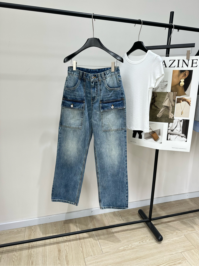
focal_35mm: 24
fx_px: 184
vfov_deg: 71.6
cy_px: 133
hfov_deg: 56.8
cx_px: 100
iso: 64
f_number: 1.78
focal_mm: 6.86
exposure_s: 1/150
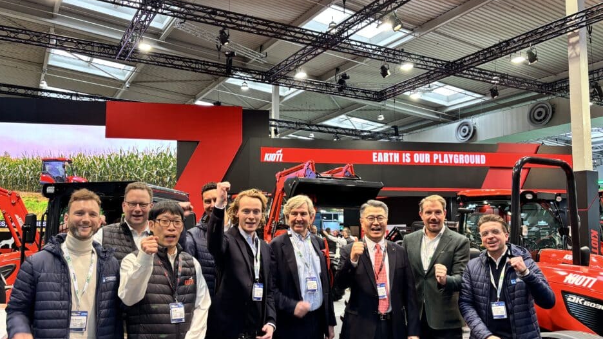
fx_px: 496
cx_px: 284
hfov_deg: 62.6
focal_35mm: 31
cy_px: 197
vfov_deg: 37.7
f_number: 1.6
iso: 125
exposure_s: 1/100
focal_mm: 5.96
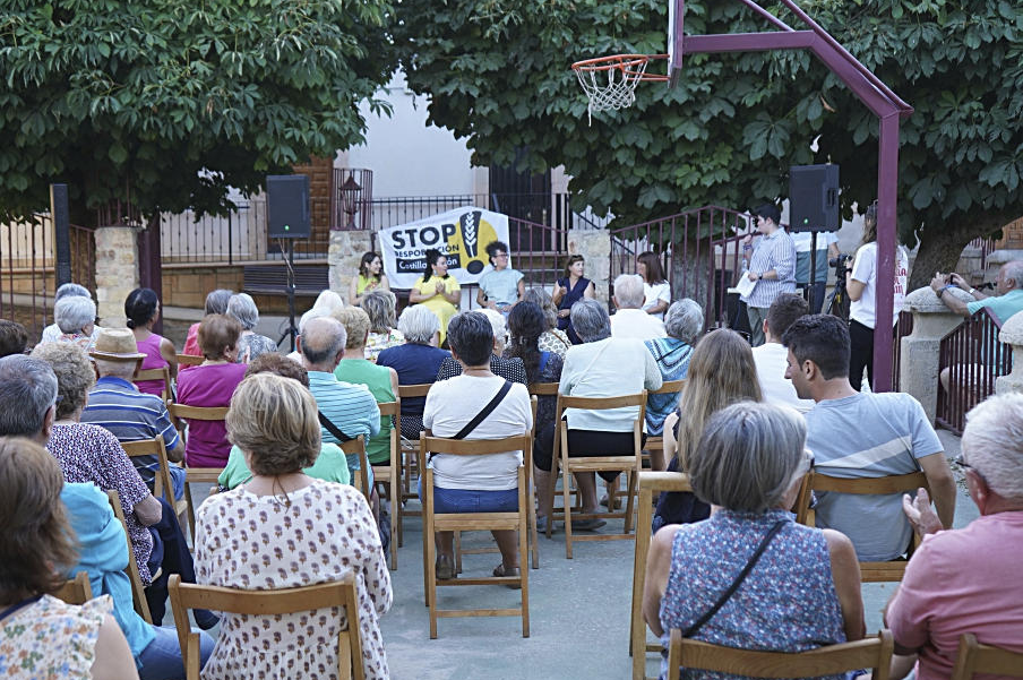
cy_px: 377
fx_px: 1221
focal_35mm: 43
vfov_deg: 31.1
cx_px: 457
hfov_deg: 45.4
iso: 400
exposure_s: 1/160
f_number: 4
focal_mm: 36
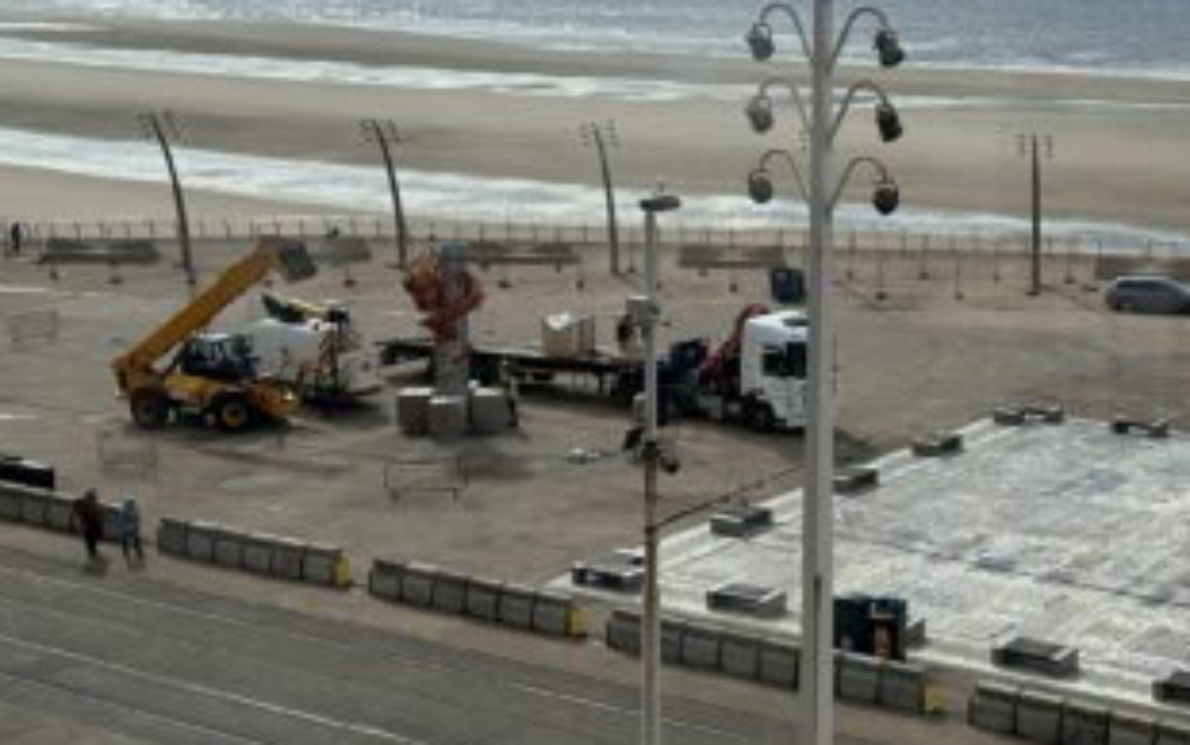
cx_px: 964
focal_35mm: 63
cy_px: 303
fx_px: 2044
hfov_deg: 31.6
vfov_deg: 20.6
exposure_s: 1/9709
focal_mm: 6.86
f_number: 1.78
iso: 80
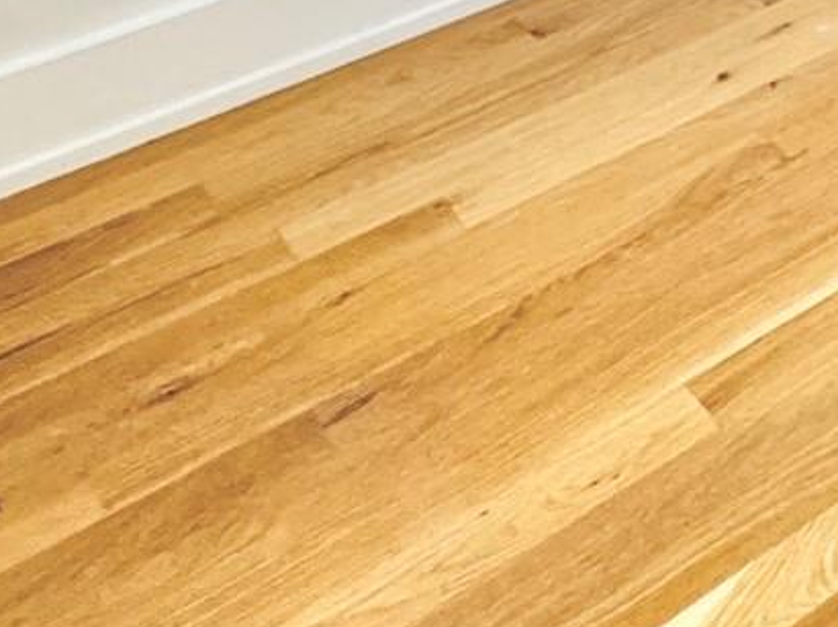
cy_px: -899
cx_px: 1365
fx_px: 1694
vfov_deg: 14.1
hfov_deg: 21.6
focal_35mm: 70
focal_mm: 2.22
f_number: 2.2
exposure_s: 1/120
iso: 250
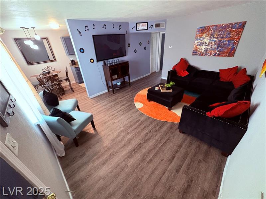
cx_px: 133
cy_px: 100
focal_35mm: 14
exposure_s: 1/40
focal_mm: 2.22
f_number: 2.2
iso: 640
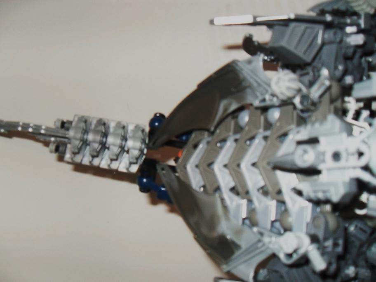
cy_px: 141
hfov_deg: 52.6
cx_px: 188
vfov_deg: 40.7
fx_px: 380
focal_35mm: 35
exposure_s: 1/45
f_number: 2.8
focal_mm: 6.2
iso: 400
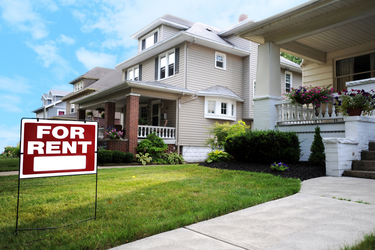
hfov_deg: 62.0
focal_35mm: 30
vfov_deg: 43.6
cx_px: 188
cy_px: 125
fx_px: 312
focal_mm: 30
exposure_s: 1/160
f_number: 2.8
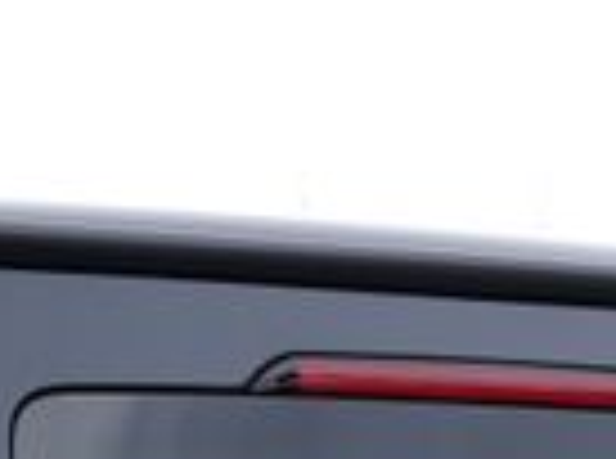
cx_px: -166
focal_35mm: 238
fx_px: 4224
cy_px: 1420
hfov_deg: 8.2
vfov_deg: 5.8
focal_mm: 33
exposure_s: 1/125
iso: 100
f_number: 5.6
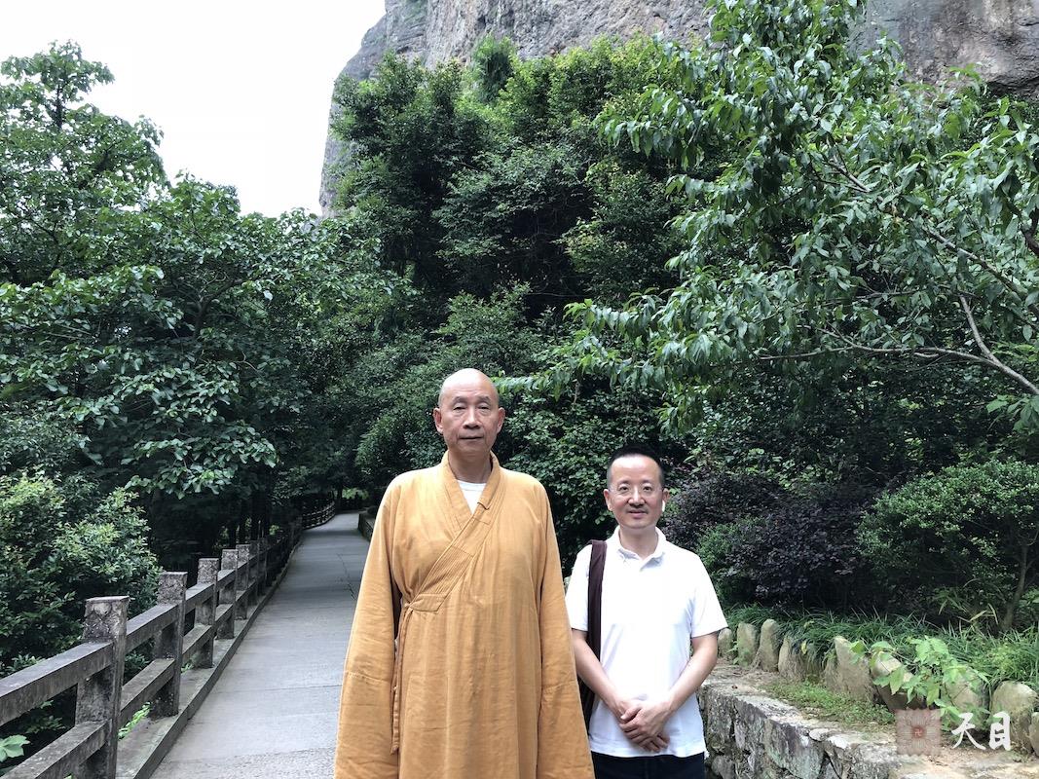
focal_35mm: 28
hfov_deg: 63.4
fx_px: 840
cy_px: 390
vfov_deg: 49.7
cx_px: 520
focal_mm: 3.99
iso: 40
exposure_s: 1/24
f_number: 1.8
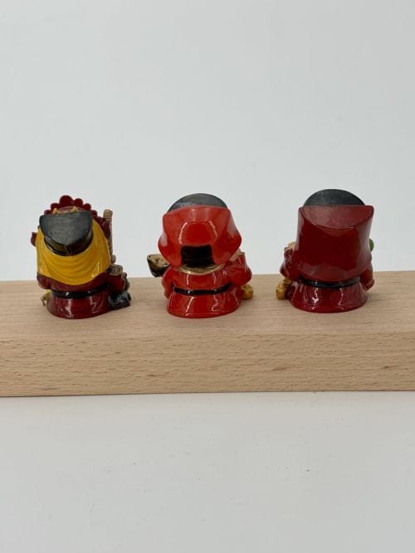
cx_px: 208
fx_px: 831
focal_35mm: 52
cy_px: 276
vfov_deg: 36.8
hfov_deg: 28.0
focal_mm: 5.96
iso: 32
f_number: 1.6
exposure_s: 1/943
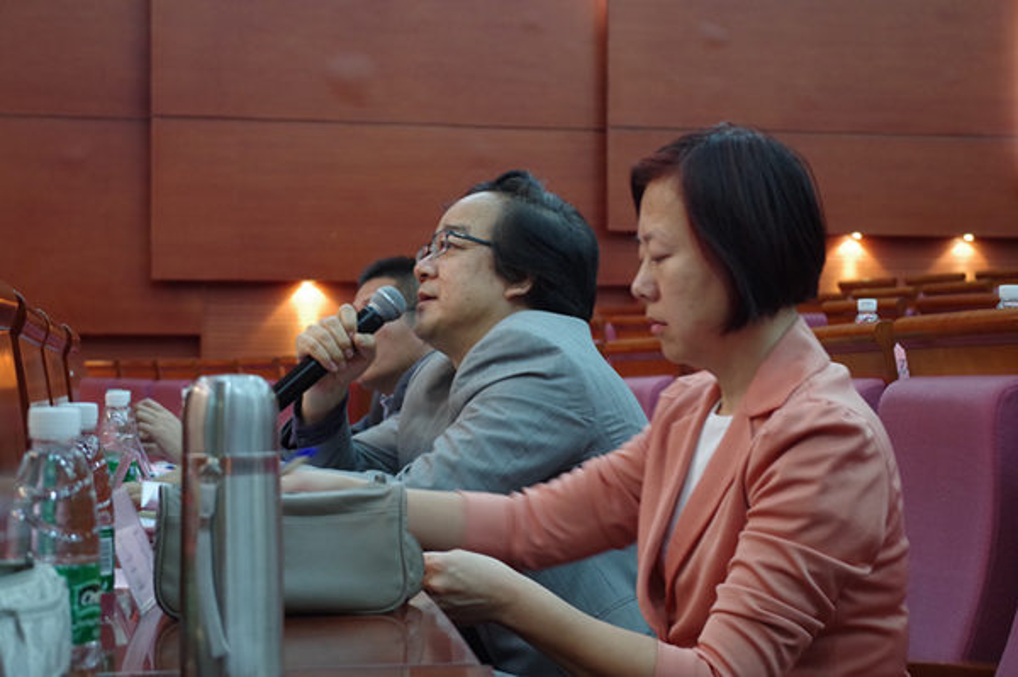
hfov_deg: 27.0
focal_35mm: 75
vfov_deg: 18.2
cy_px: 338
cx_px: 509
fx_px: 2119
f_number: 5.6
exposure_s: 1/15
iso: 1600
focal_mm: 50
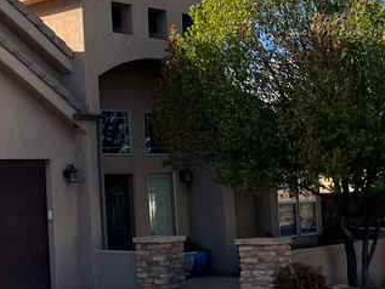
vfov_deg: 17.6
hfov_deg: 22.6
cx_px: 27
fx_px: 935
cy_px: 109
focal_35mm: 84
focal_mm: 5.7
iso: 50
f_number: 1.5
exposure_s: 1/2457
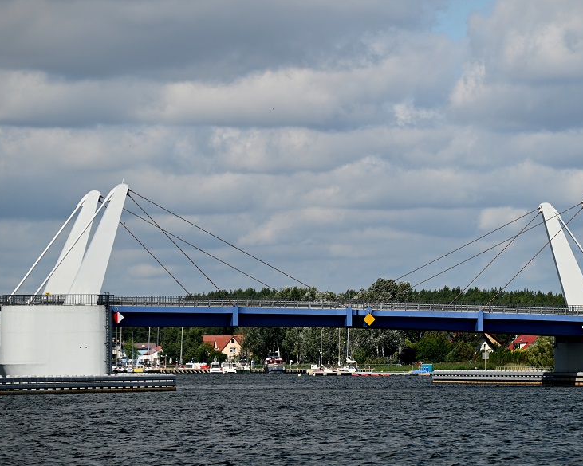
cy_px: 225
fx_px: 4107
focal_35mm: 238
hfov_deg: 8.1
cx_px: 335
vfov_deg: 6.5
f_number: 7.1
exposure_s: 1/800
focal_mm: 195
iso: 100
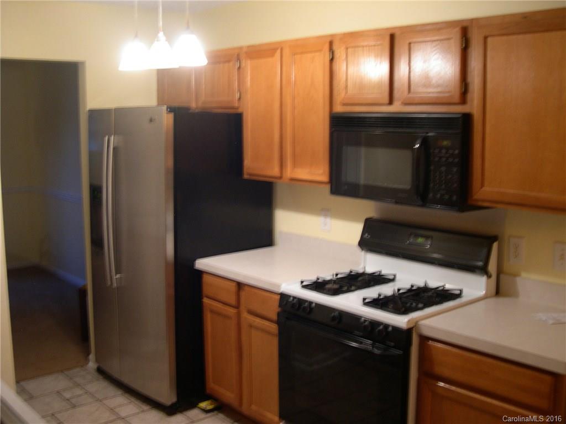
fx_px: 621
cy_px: 212
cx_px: 283
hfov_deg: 49.0
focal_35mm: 38
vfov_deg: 37.7
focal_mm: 8
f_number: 2.8
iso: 187
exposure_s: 1/4.6
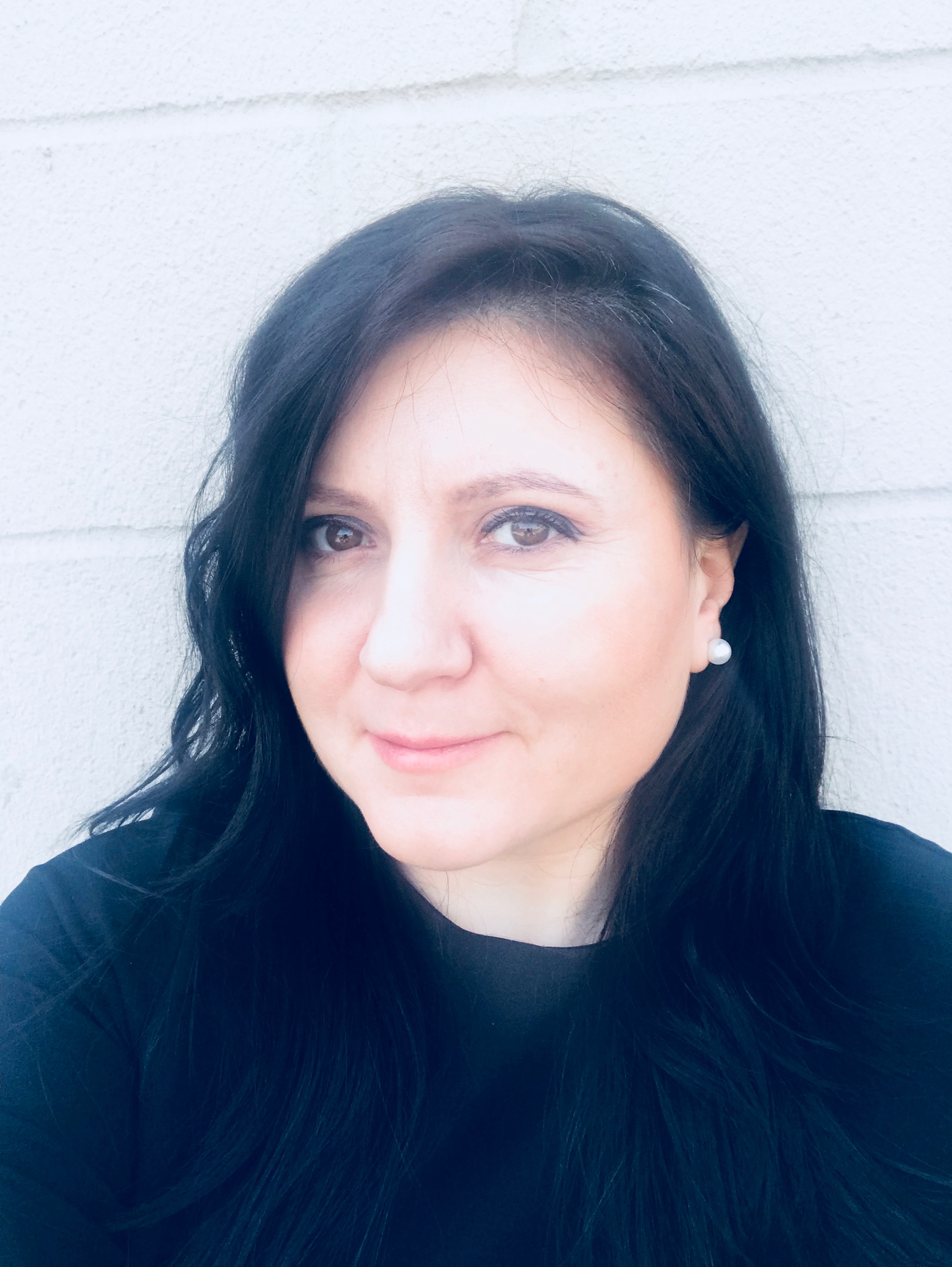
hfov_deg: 44.2
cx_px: 476
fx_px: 1172
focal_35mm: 32
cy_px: 634
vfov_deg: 56.8
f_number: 2.2
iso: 25
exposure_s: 1/210
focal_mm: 2.87
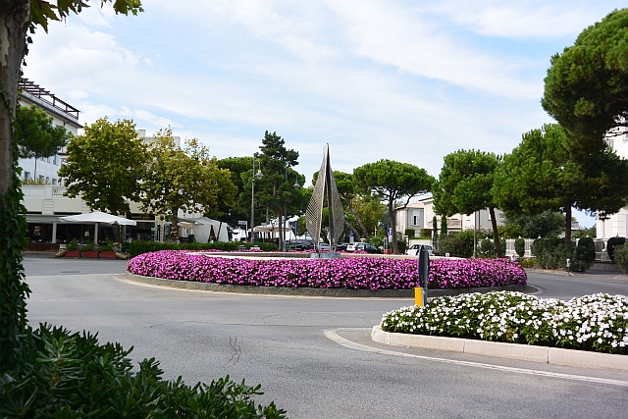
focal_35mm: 31
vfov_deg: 42.3
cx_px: 314
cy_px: 210
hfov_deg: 60.3
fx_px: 541
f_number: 4.5
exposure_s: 1/640
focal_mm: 11.8
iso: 160
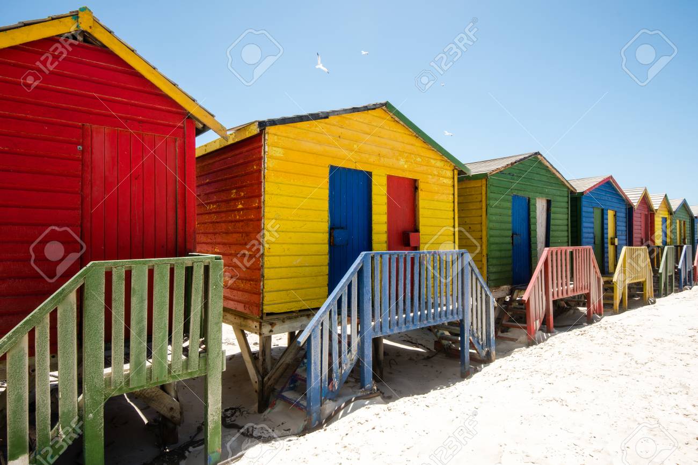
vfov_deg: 57.2
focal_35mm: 22
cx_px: 349
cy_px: 232
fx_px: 427
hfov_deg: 78.6
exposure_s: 1/200
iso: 64
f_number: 8
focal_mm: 22
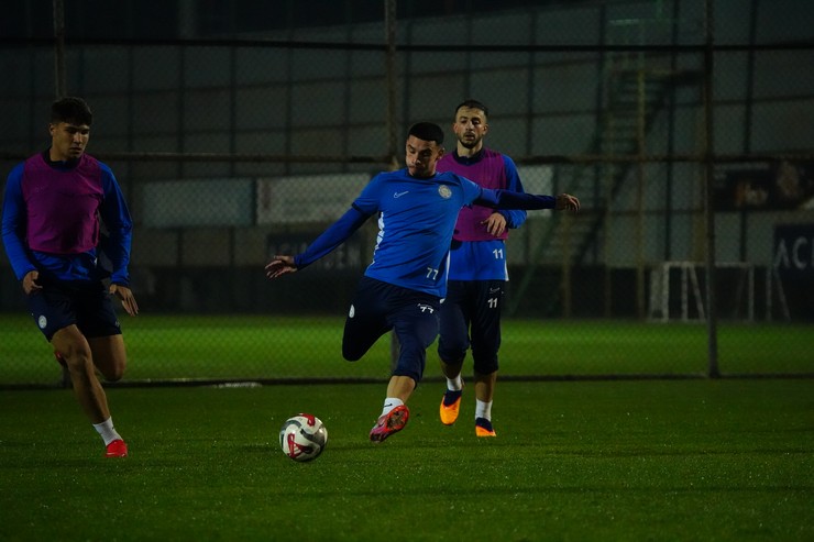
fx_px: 6533
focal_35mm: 289
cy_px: 271
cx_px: 407
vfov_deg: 4.8
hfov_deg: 7.1
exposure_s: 1/1000
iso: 20000
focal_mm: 289
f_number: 6.3
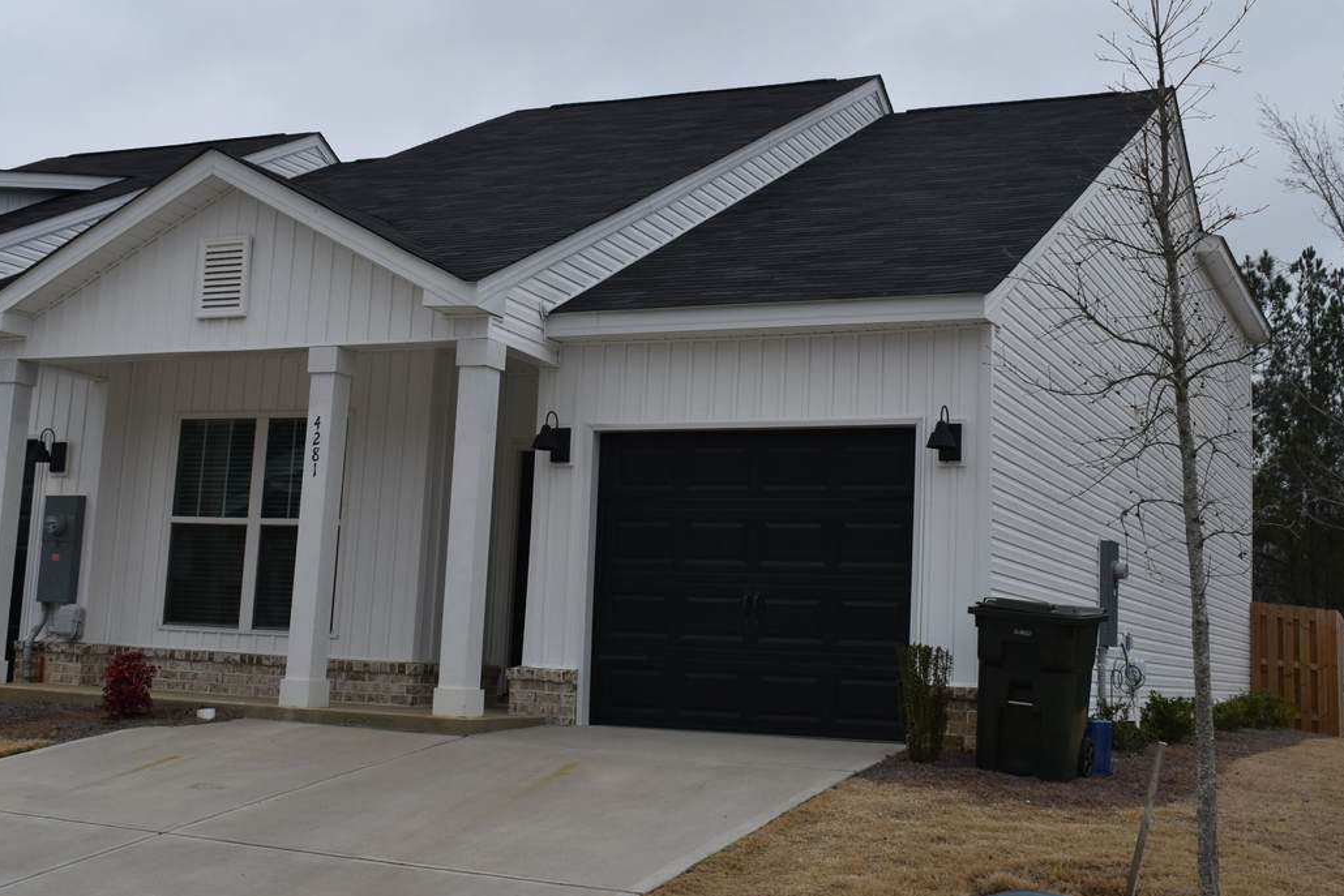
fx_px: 1741
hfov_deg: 42.2
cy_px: 366
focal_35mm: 47
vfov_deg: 28.8
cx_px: 643
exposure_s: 1/250
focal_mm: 25
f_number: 8
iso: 280
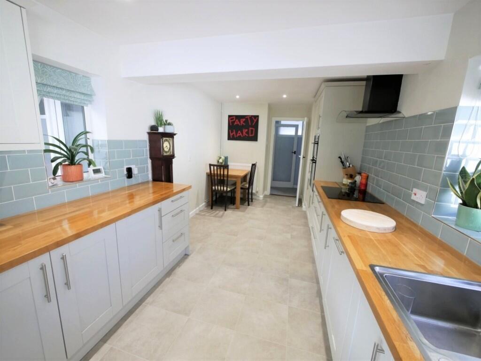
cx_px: 240
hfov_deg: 102.0
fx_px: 195
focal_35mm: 14
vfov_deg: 85.7
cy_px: 180
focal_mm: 7
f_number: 4
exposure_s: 1/60
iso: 1000
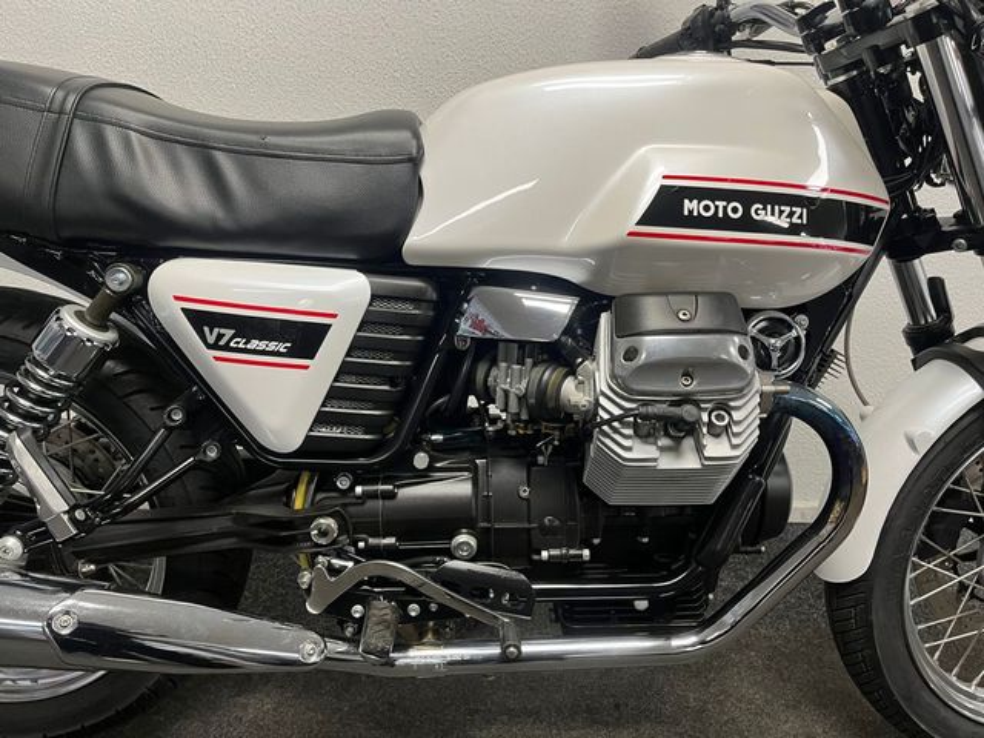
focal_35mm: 26
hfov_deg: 67.3
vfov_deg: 53.1
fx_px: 739
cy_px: 369
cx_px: 492
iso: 100
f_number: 1.6
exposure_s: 1/50
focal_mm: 5.1
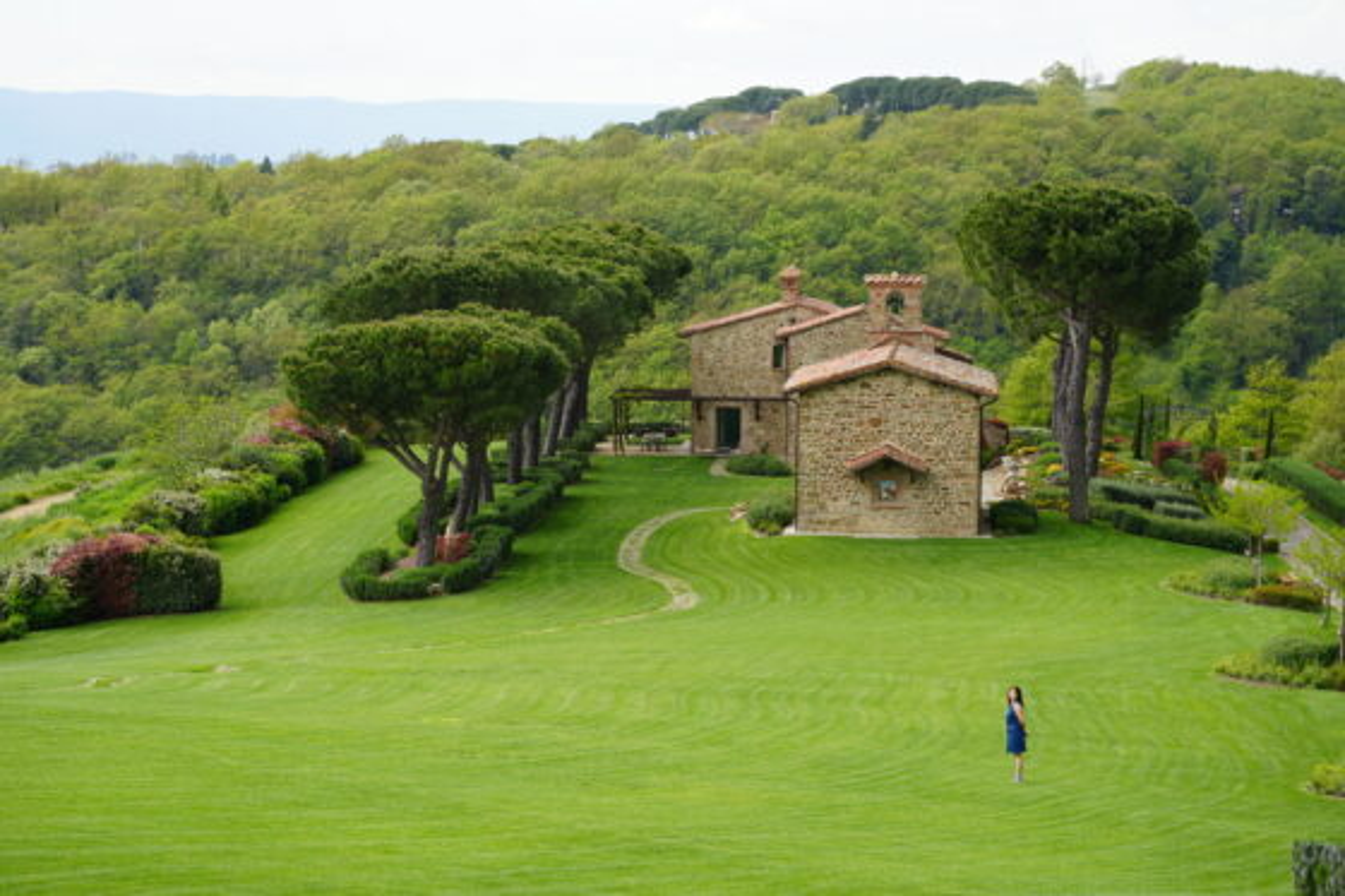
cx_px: 672
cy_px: 448
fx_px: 3847
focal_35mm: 103
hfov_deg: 19.8
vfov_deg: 13.3
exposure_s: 1/160
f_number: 5
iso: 100
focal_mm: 103
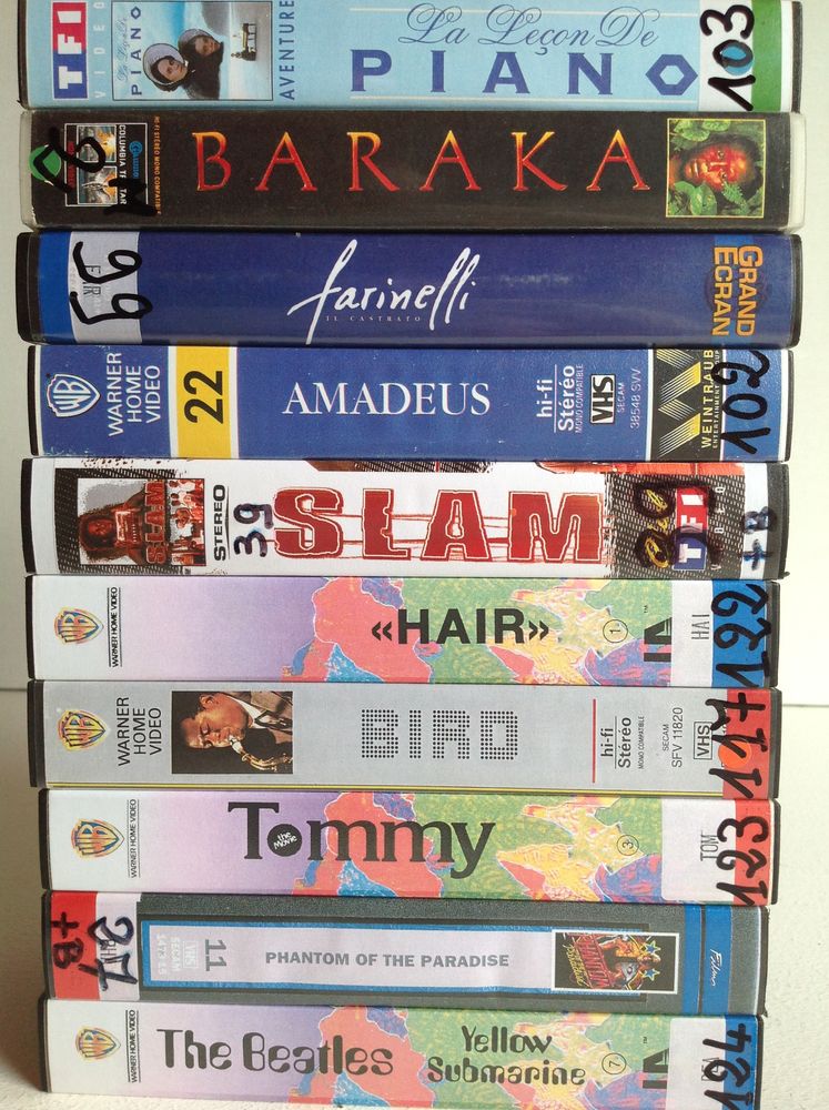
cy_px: 555
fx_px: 1120
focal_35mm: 35
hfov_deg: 40.6
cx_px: 414
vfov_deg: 52.7
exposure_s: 1/120
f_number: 2.4
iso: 64
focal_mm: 4.28
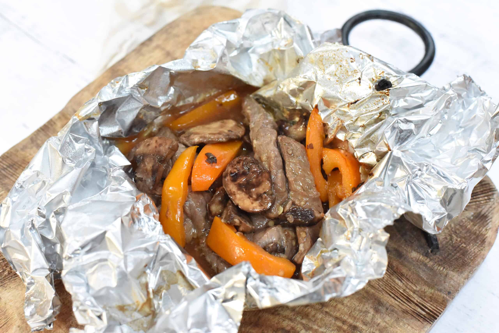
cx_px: 250
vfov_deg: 27.0
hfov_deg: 39.6
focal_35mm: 50
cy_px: 166
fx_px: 693
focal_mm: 50
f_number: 5
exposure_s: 1/125
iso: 16127
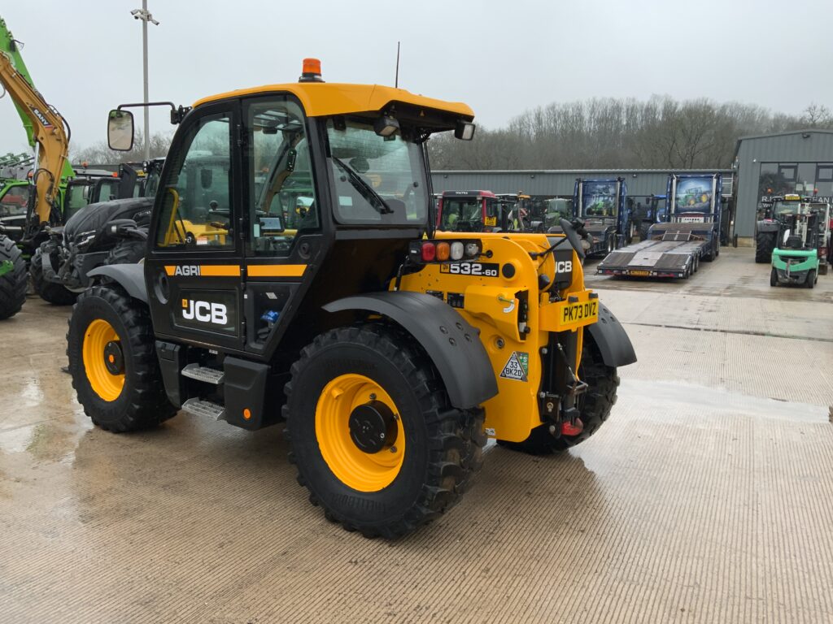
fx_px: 698
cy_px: 312
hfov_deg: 61.7
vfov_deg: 48.2
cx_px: 416
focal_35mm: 29
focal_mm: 3
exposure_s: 1/122
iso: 32
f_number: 1.8
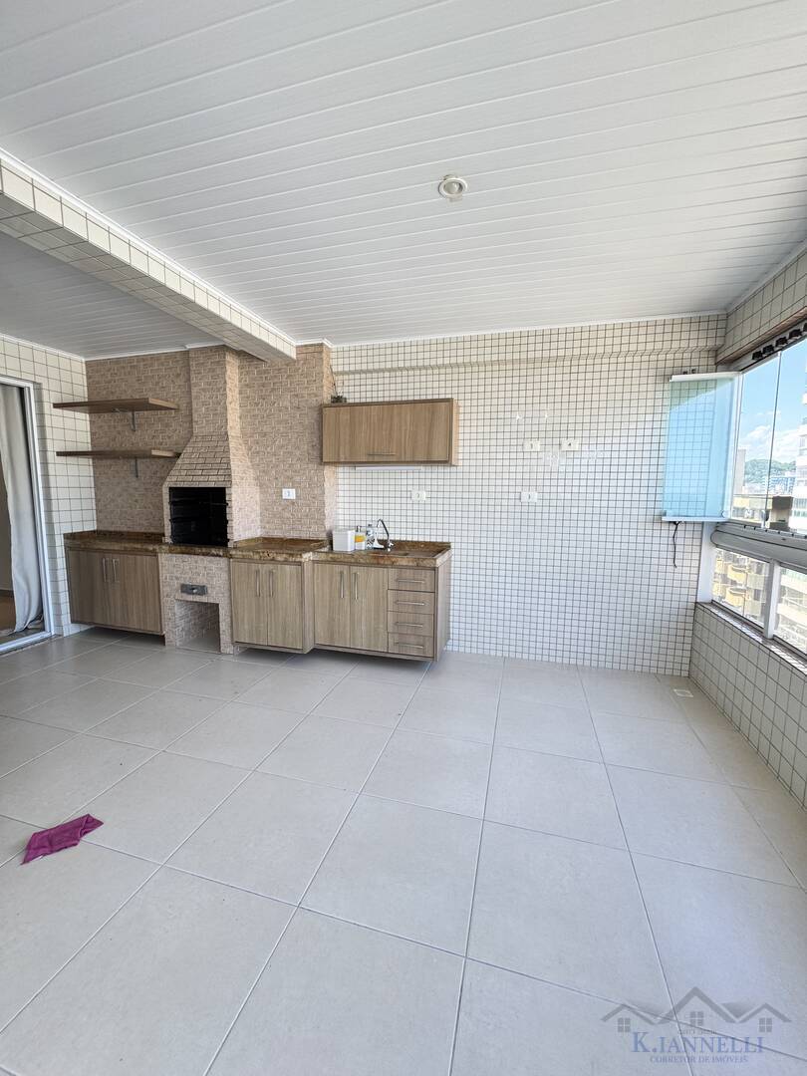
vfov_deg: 102.1
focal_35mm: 14
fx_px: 435
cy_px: 538
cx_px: 404
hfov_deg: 85.7
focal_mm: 2.22
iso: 40
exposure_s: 1/106
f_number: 2.2
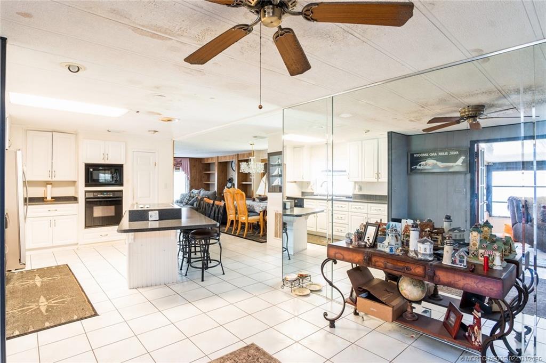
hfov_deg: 90.0
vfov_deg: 67.3
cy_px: 182
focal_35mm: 18
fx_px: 273
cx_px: 273
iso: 200
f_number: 9
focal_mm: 12
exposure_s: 1/1.25
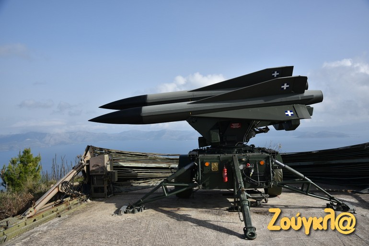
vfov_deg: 43.6
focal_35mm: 30
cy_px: 123
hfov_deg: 61.9
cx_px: 184
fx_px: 307
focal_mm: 30
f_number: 6.3
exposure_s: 1/400
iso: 100
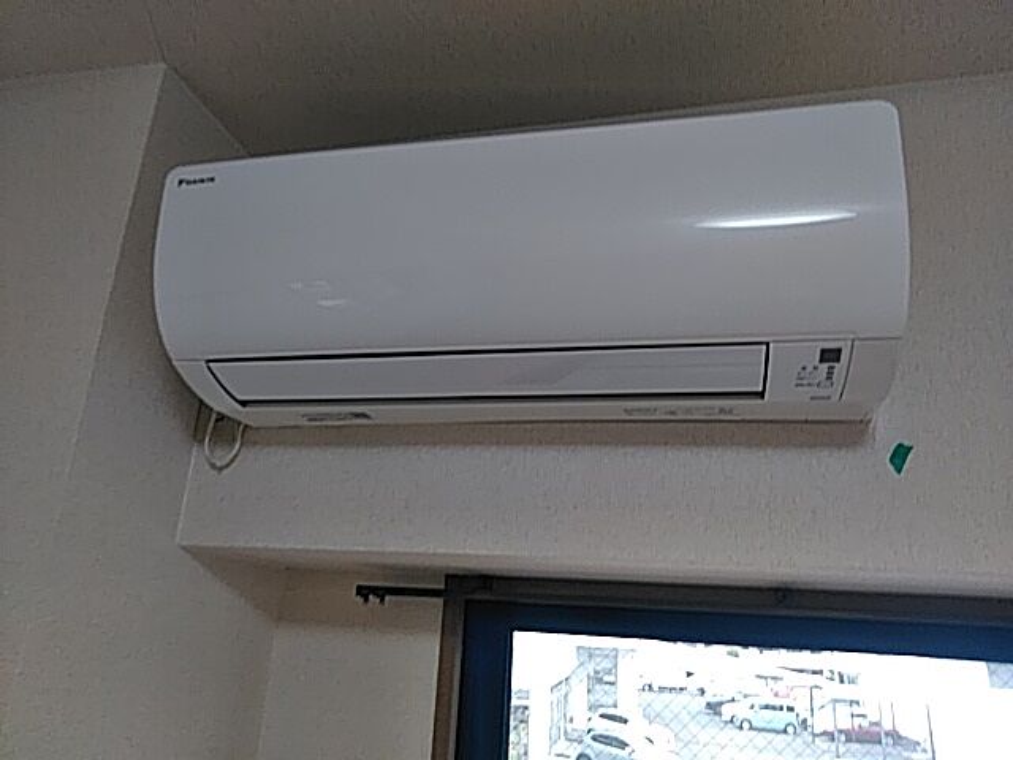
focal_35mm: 27
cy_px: 380
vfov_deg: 51.4
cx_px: 506
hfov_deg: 65.3
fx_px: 790
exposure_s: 1/30
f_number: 2.2
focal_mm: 3.46
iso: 68
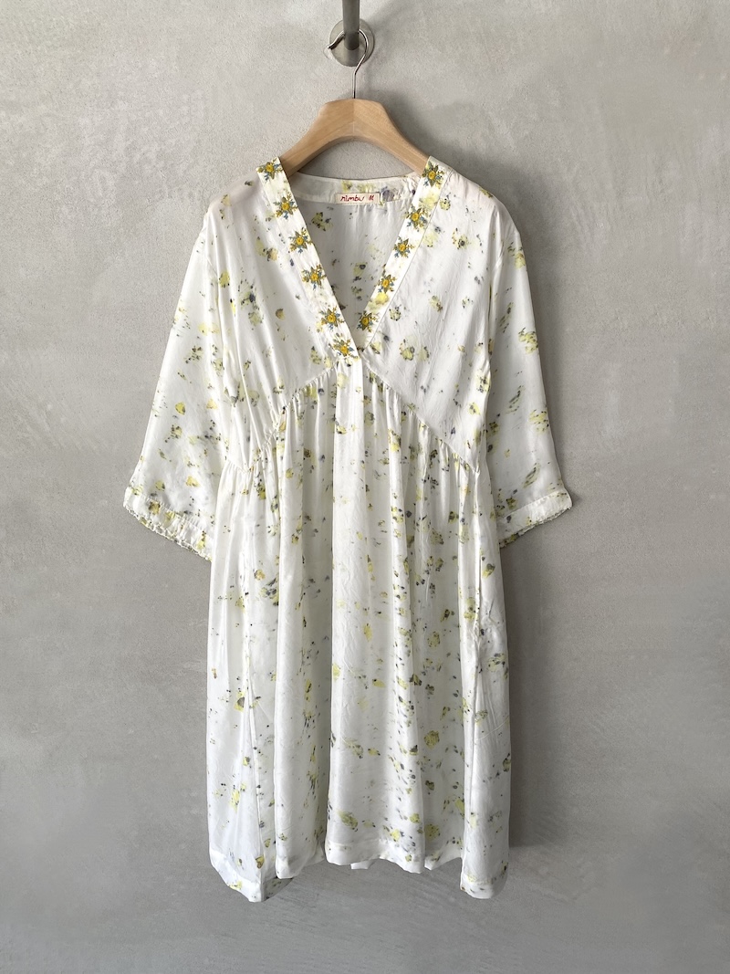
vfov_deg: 67.3
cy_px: 487
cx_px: 365
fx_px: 731
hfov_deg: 53.1
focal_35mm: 26
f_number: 1.8
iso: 80
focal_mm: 4.25
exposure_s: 1/121
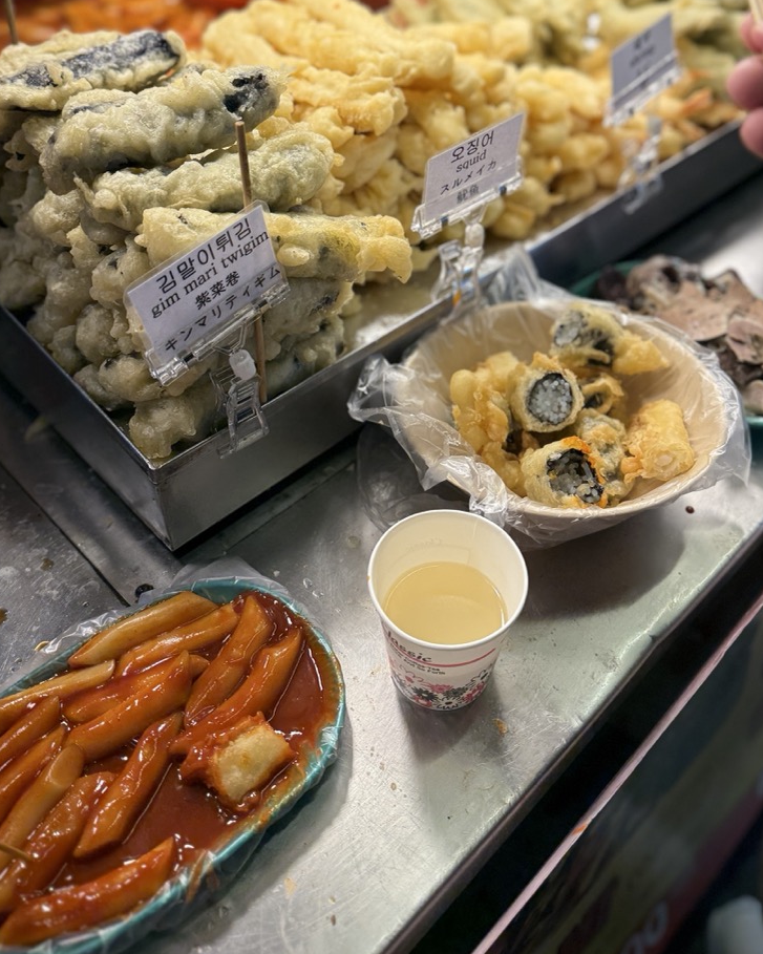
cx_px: 398
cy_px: 291
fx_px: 932
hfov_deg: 44.5
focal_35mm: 33
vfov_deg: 52.8
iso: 100
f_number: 1.78
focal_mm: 6.76
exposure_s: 1/248
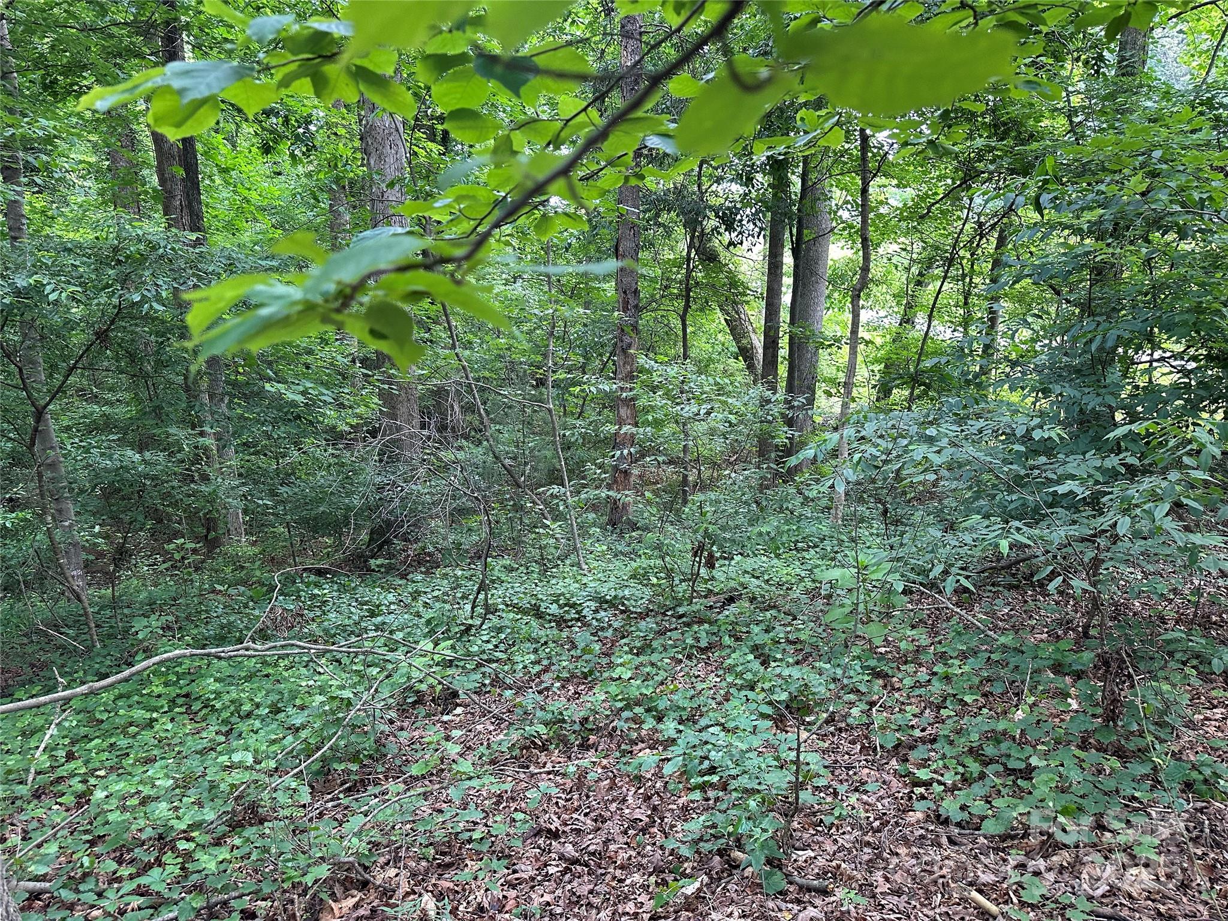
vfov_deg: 56.8
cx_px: 614
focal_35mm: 24
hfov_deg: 71.6
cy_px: 460
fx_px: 851
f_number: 1.78
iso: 200
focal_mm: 6.86
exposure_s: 1/121
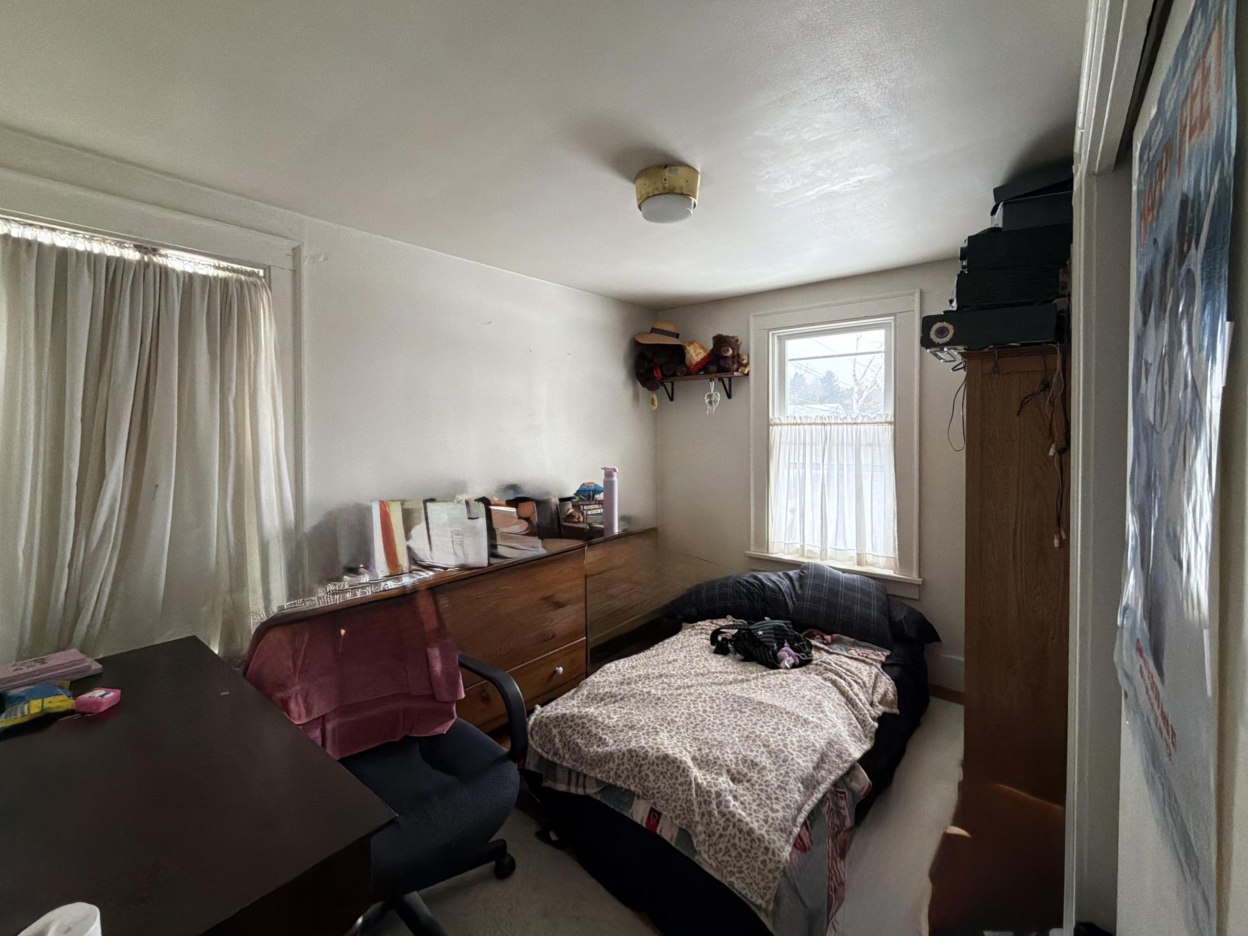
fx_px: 541
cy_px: 442
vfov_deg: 81.7
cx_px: 618
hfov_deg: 98.2
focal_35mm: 15
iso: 320
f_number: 2.2
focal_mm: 2.22
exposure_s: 1/60
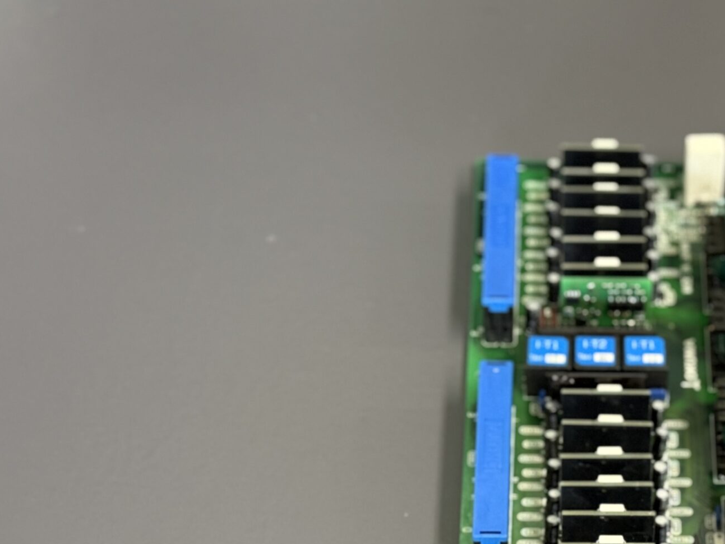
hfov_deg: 20.2
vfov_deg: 15.3
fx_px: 1990
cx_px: 672
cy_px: 520
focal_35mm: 95
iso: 320
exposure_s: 1/33
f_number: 1.78
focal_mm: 6.76
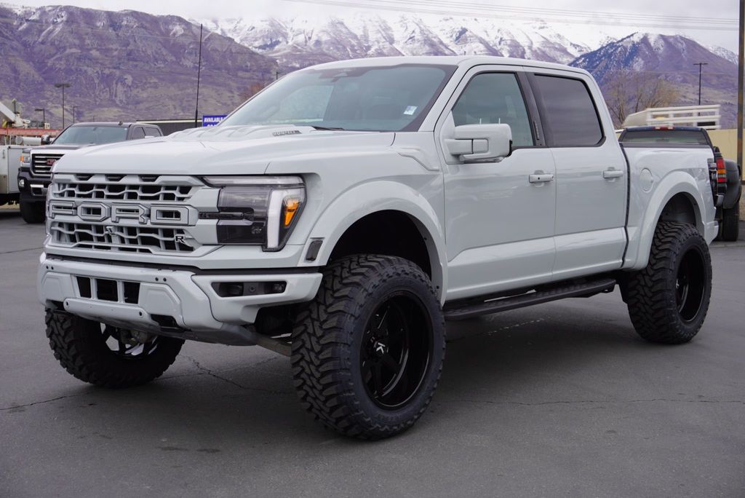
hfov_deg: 38.9
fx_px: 1056
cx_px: 372
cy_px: 249
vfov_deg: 26.5
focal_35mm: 51
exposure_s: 1/125
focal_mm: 34
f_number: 7.1
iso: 100
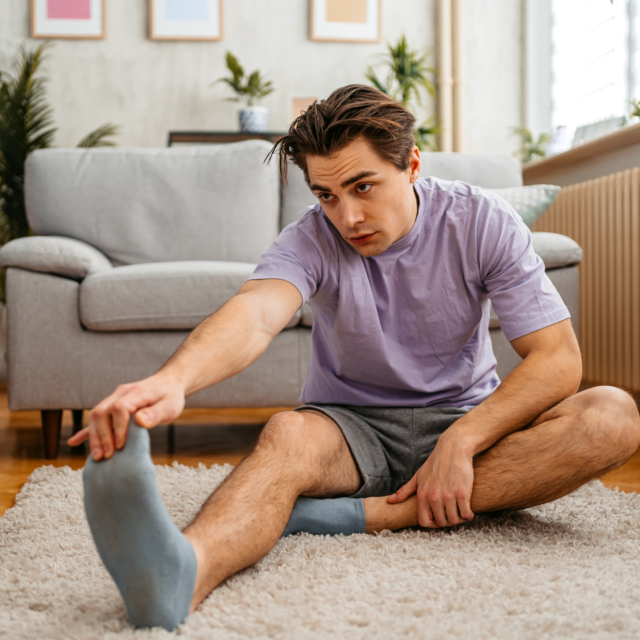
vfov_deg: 34.0
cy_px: 335
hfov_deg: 33.9
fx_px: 1046
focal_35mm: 50
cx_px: 266
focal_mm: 35
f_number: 1.8
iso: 100
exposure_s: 1/640
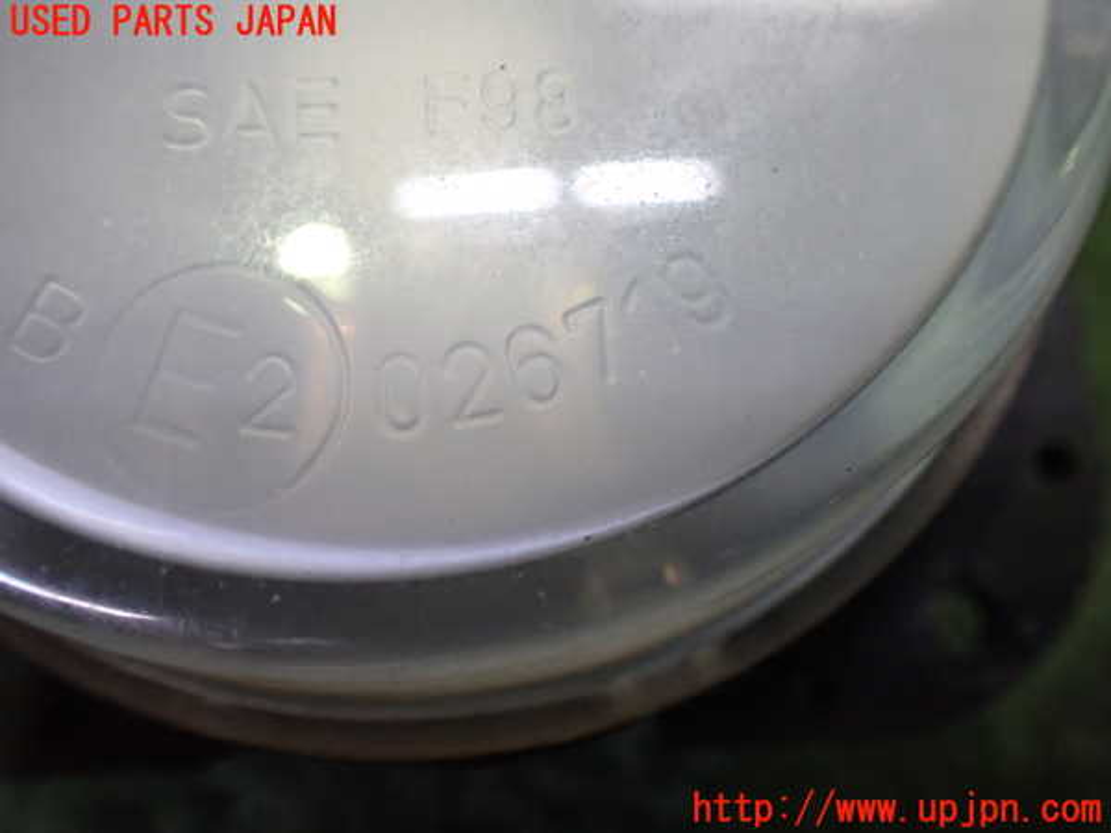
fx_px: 963
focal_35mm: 30
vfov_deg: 46.8
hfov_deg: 60.0
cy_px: 416
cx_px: 556
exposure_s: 1/125
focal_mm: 5.4
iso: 800
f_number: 2.3
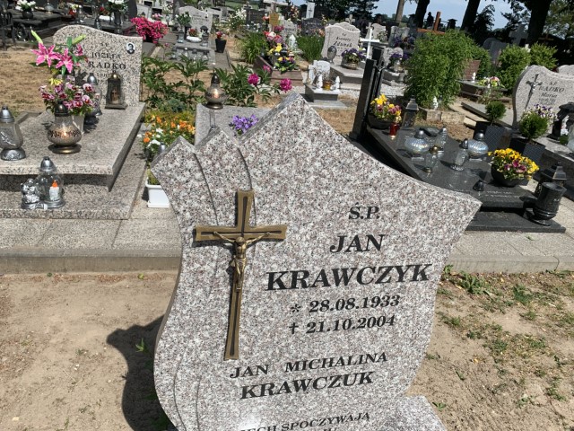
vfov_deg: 53.1
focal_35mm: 26
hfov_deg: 67.3
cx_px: 287
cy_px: 216
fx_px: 431
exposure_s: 1/3289
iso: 25
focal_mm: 4.25
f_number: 1.8
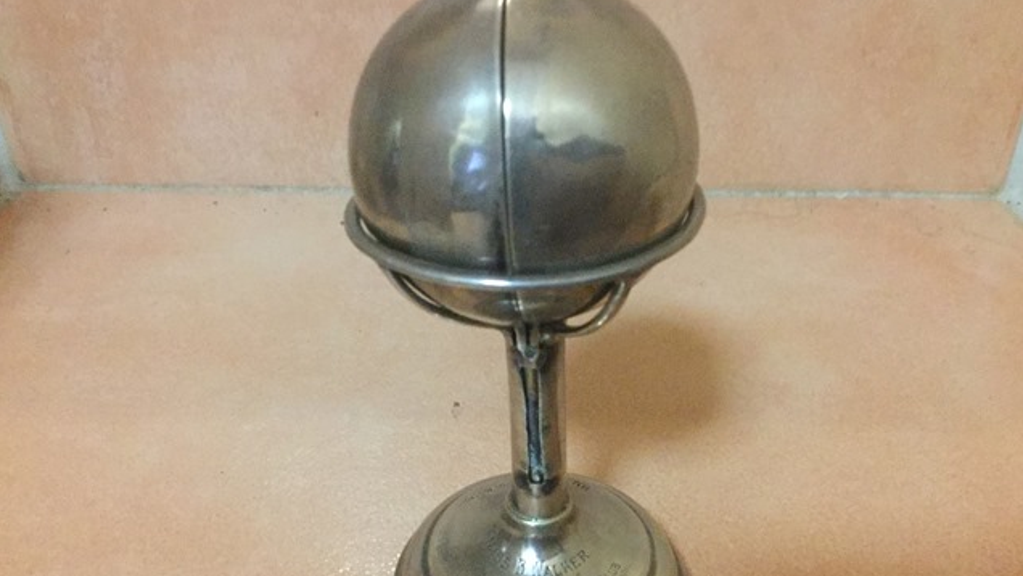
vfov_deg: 34.5
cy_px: 356
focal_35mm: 34
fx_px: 922
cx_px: 512
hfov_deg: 58.0
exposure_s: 1/17
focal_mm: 3.3
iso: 400
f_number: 2.4
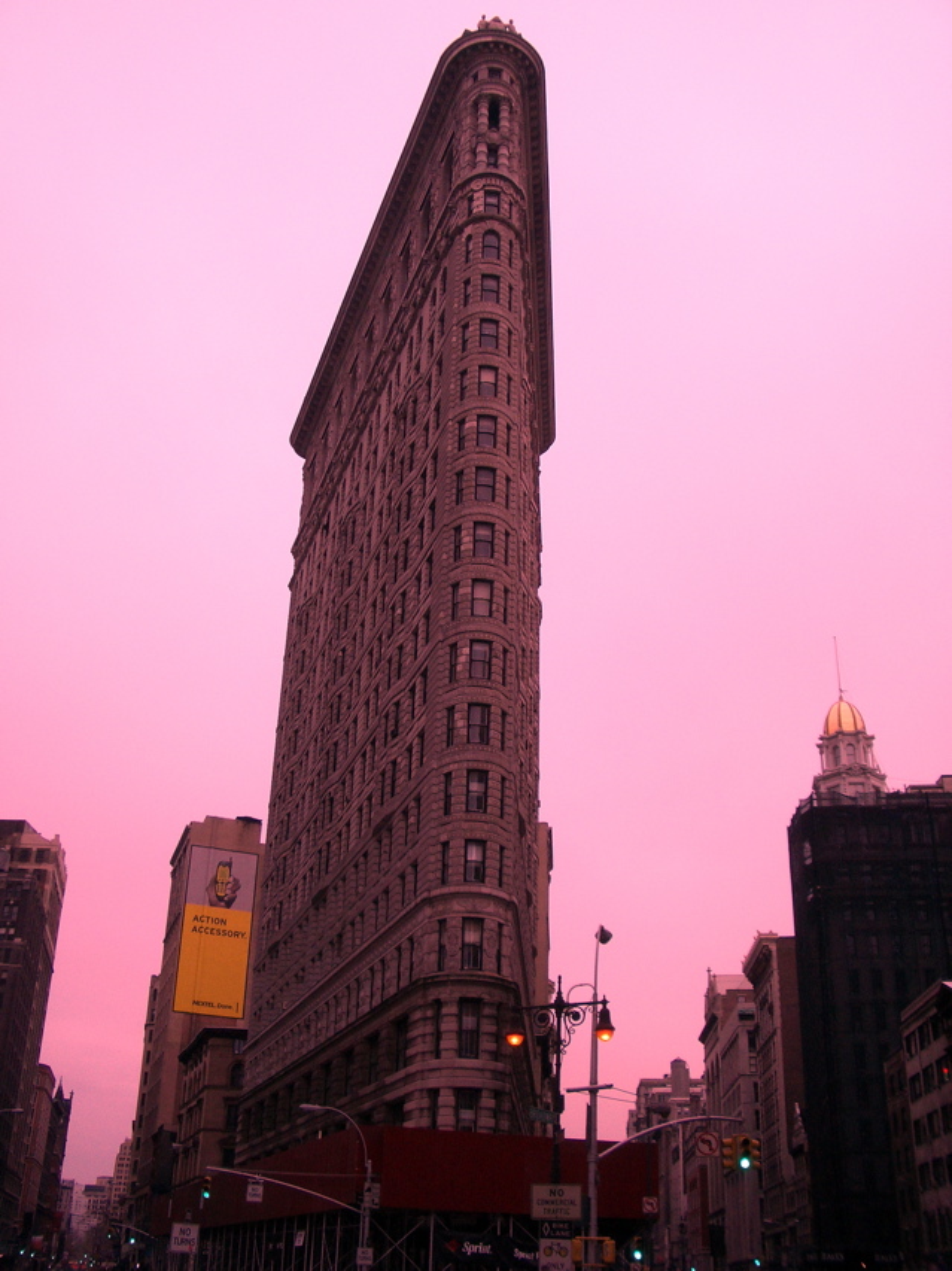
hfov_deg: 40.7
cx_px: 476
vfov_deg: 52.6
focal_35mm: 35
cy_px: 636
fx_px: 1284
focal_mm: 5.8
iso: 50
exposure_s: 1/250
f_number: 4.3
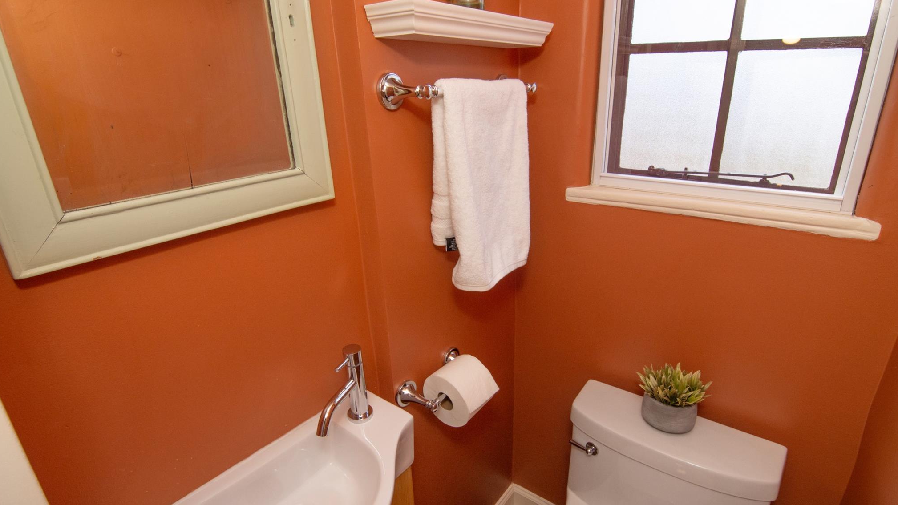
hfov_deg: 94.2
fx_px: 417
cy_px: 282
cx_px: 450
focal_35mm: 18
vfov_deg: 62.2
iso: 640
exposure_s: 1/125
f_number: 11
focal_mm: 11
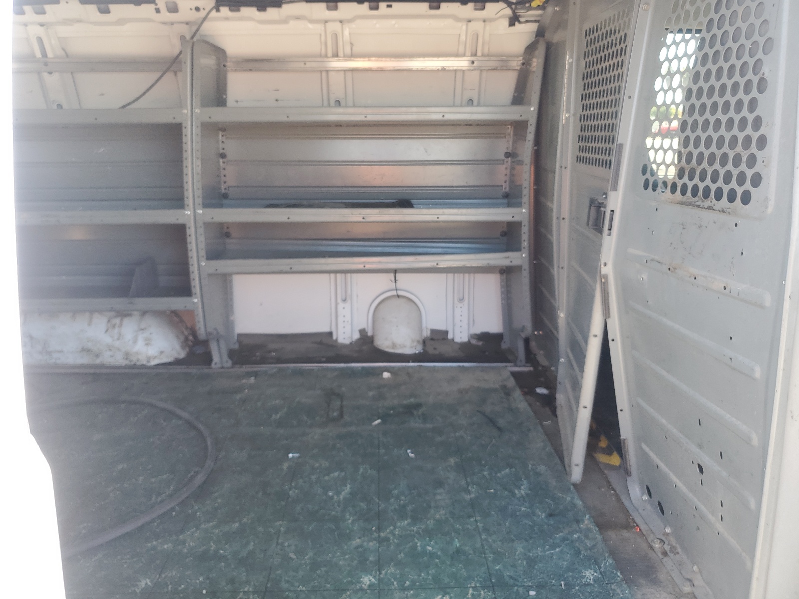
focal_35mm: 26
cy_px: 300
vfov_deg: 53.1
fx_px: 600
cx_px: 400
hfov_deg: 67.3
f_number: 1.5
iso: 50
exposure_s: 1/122
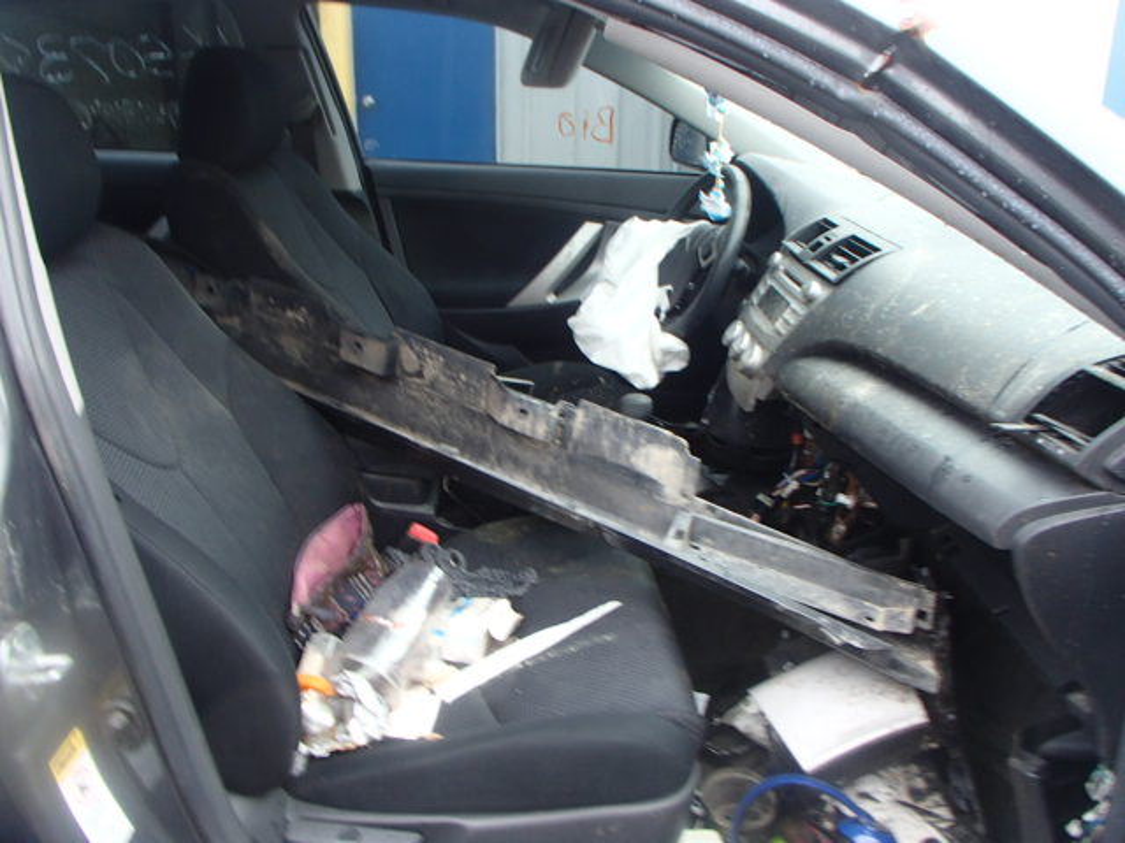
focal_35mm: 28
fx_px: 910
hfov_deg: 63.4
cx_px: 562
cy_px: 422
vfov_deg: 49.7
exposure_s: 1/30
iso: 200
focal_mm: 5
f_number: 3.9
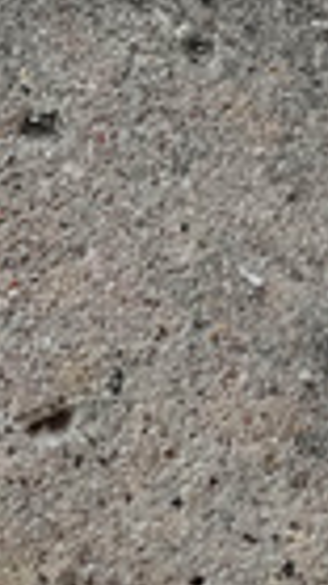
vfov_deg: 5.1
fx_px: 6583
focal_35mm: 425
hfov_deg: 2.8
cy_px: -225
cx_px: -618
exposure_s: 1/800
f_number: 2.8
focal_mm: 55
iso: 5000
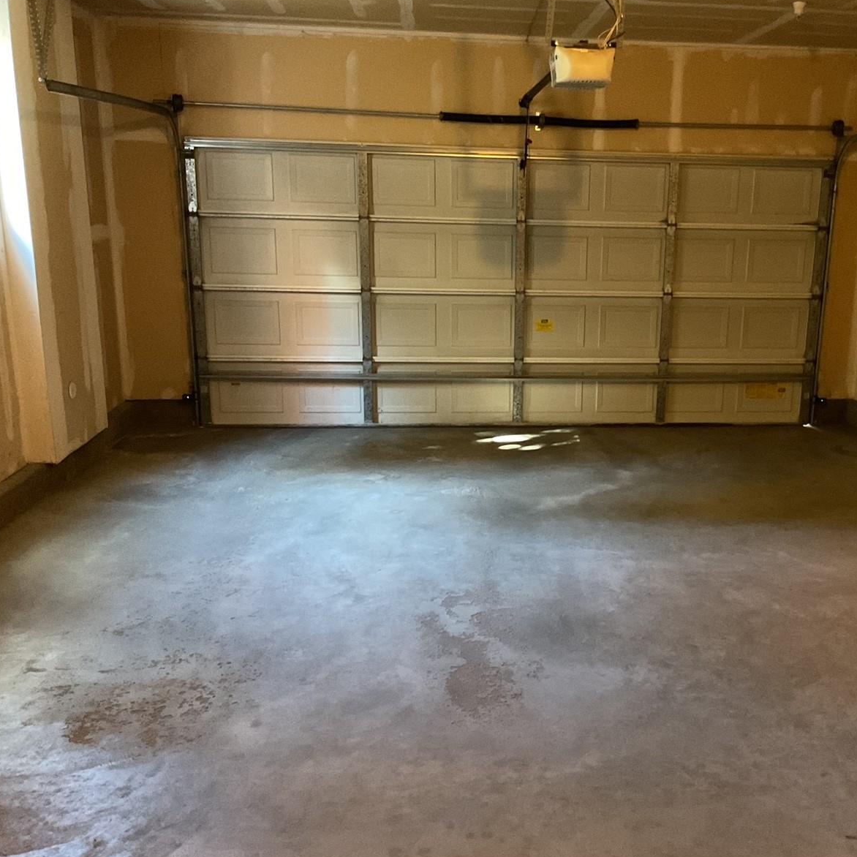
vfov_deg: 47.2
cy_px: 428
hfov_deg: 46.6
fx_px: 980
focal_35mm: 35
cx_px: 556
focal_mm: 3
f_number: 1.8
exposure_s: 1/24
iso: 500
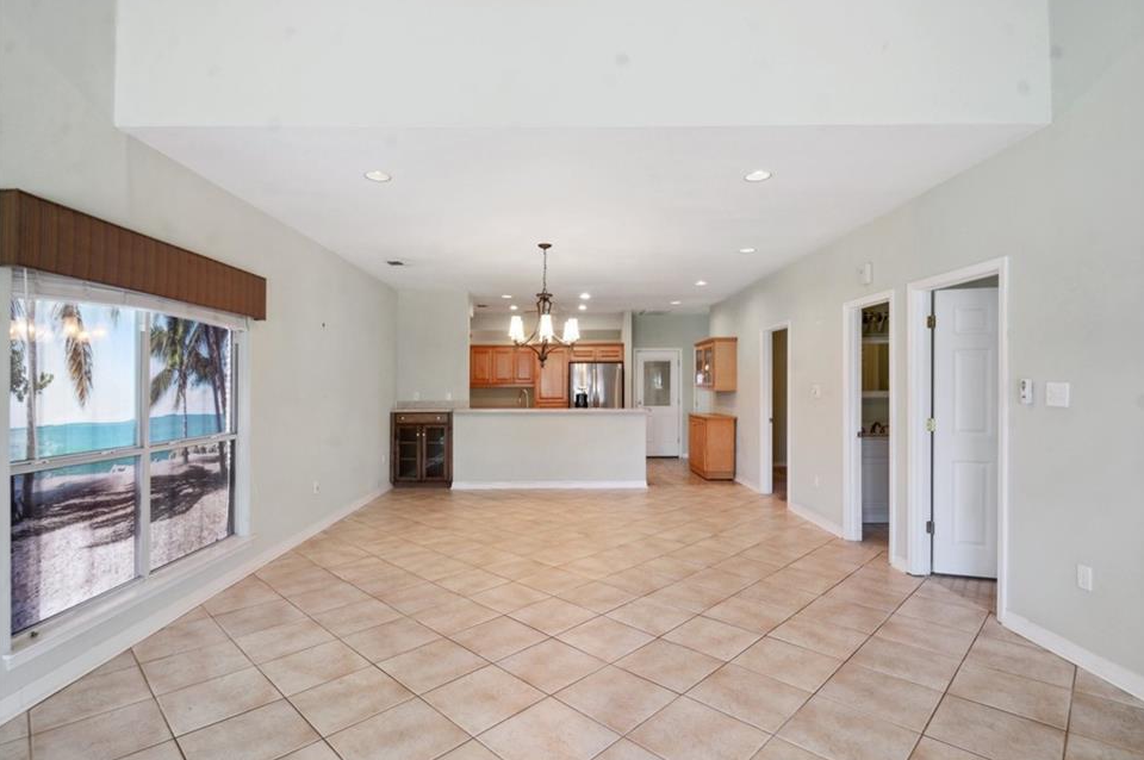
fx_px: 508
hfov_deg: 96.7
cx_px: 607
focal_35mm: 16
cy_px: 375
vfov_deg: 73.6
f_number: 11
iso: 200
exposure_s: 1/5
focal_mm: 10
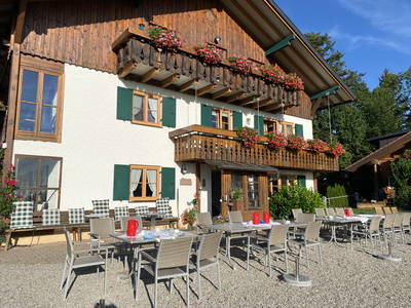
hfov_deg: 67.3
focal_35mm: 26
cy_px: 154
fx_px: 309
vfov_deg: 53.1
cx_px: 206
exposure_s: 1/3846
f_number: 1.8
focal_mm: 4.25
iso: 32
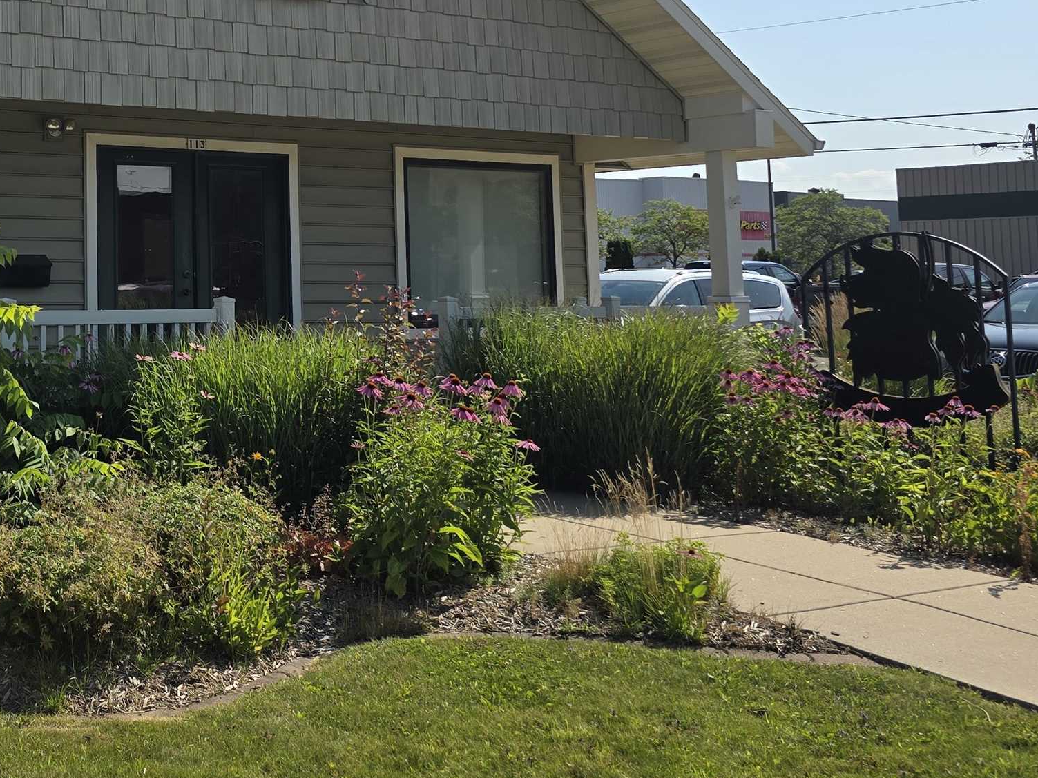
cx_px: 35
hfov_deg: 36.9
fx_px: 1409
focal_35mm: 47
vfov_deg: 30.1
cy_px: 142
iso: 12
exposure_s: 1/1041
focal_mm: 6.3
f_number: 1.7
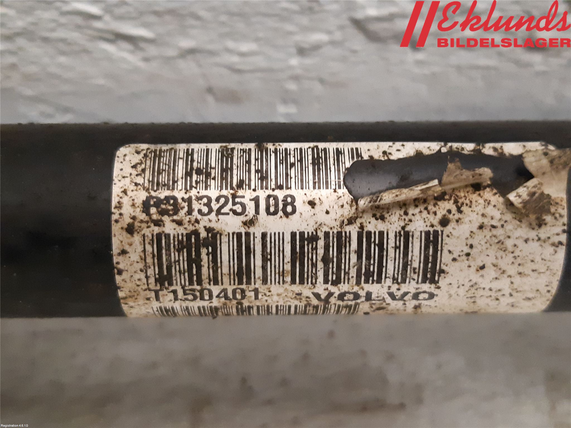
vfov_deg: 53.1
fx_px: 429
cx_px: 286
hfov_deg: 67.3
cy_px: 214
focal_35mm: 26
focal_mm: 3.93
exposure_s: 1/25
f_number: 1.7
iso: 400
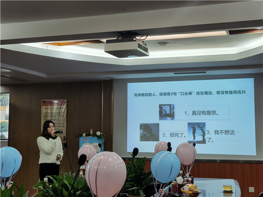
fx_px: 441
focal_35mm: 58
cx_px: 132
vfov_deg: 25.2
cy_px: 98
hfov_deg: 33.2
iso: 50
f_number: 1.9
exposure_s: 1/100
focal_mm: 6.71
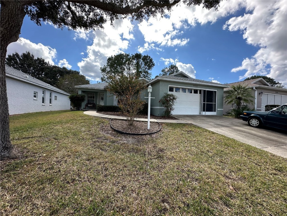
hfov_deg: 102.1
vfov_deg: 85.7
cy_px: 108
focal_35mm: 14
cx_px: 144
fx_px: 116
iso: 40
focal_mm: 2.22
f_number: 2.2
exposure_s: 1/801
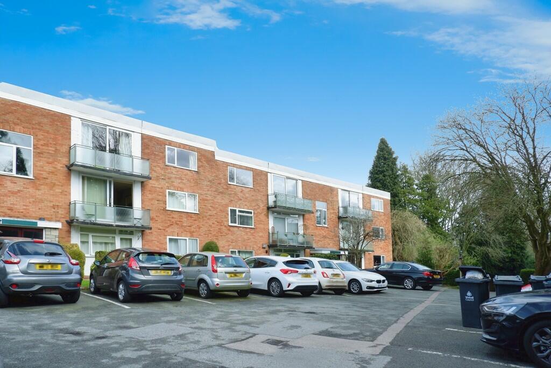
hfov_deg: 76.1
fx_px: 352
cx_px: 276
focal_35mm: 23
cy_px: 184
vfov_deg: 55.1
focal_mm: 15
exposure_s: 1/160
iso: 200
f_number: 8
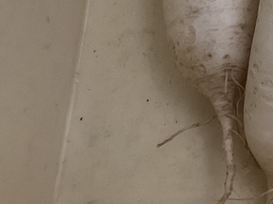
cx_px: 427
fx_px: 843
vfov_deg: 12.8
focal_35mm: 107
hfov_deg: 16.5
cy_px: -140
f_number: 2.4
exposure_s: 1/60
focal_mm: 3.3
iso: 125
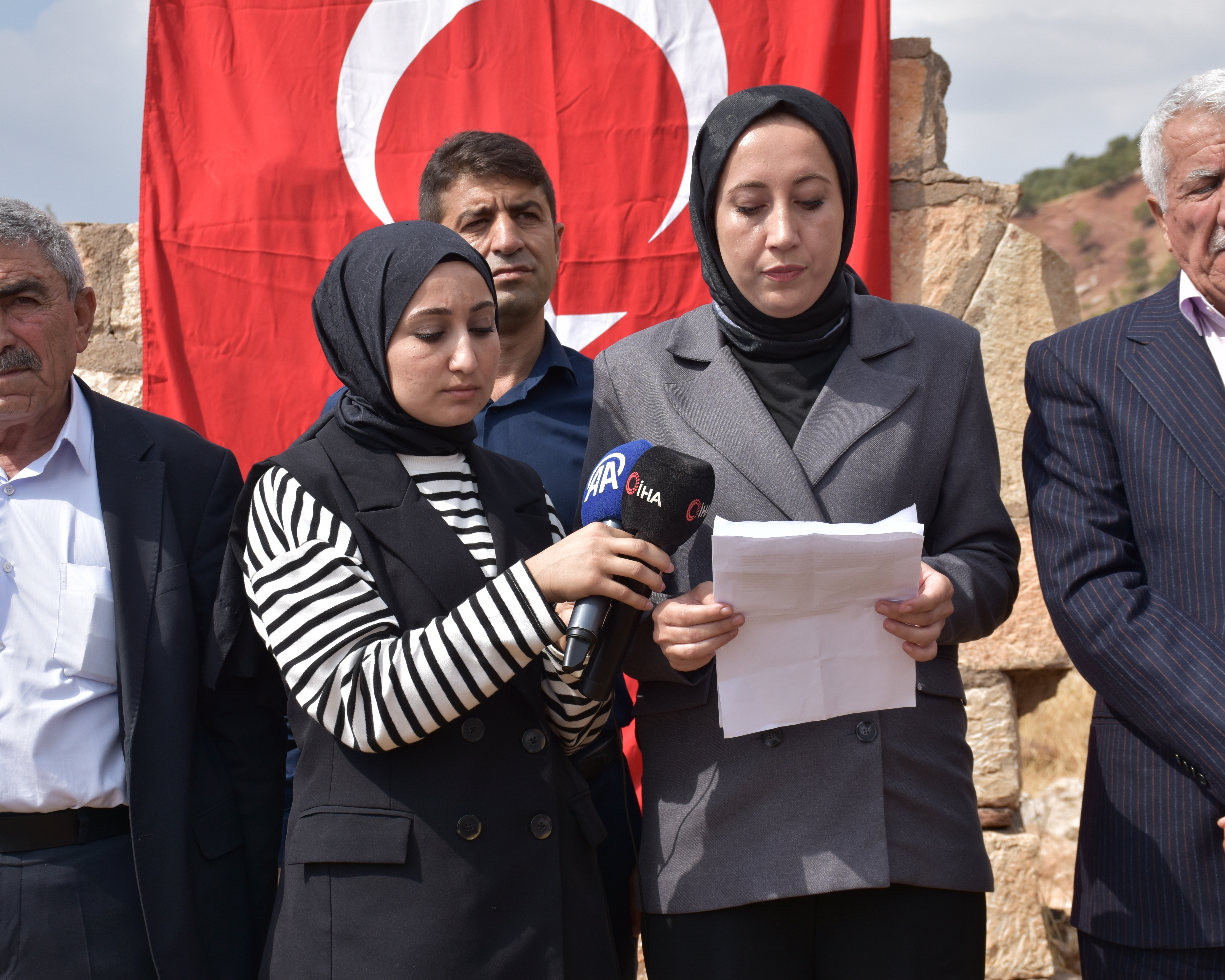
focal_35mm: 77
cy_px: 488
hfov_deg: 24.9
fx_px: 2776
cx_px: 599
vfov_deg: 20.0
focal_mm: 45
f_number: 8
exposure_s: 1/500
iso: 140
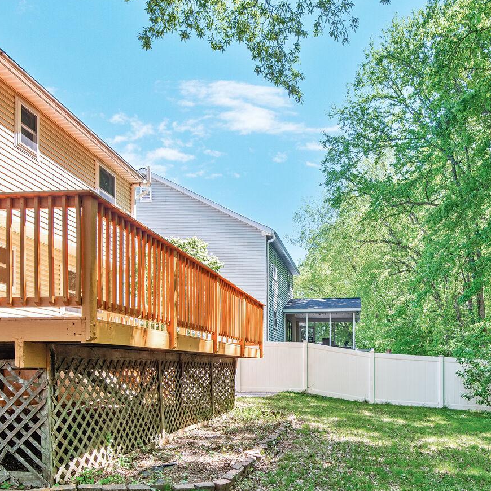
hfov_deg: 58.6
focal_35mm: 27
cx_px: 292
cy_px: 318
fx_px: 433
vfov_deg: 58.0
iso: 200
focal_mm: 16
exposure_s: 1/60
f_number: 8
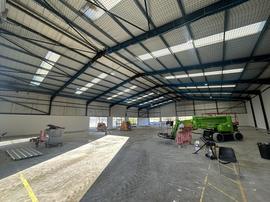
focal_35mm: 14
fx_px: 109
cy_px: 101
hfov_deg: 102.1
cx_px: 135
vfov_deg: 85.7
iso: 40
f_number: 2.2
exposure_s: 1/127
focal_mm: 2.22
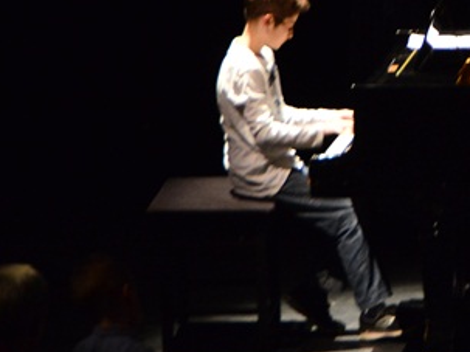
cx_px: 597
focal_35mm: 343
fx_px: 4655
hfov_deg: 5.7
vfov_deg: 4.3
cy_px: 18
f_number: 5.6
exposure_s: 1/40
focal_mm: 120
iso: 4000
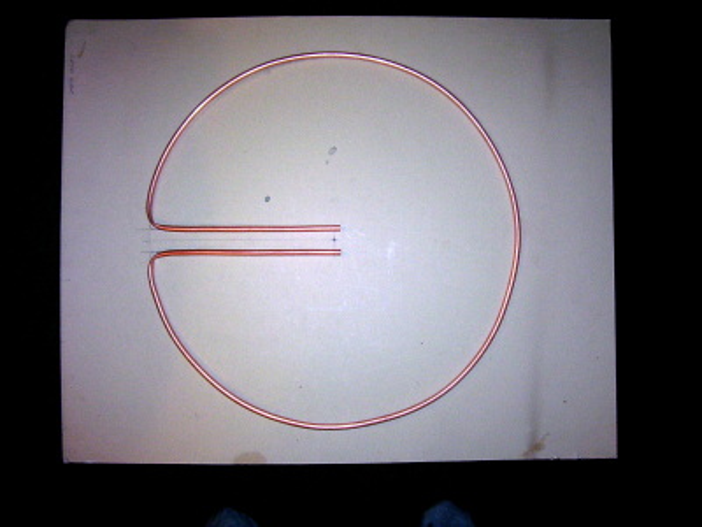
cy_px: 264
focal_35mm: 34
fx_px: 690
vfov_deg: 41.8
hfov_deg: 54.0
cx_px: 351
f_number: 2.7
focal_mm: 5.6
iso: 80
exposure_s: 1/60
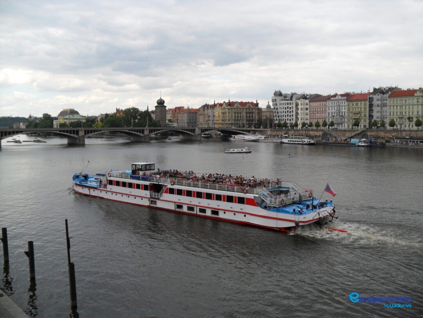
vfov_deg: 40.7
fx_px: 428
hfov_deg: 52.6
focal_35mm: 35
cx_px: 212
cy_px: 159
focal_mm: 6.3
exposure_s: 1/750
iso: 80
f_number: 3
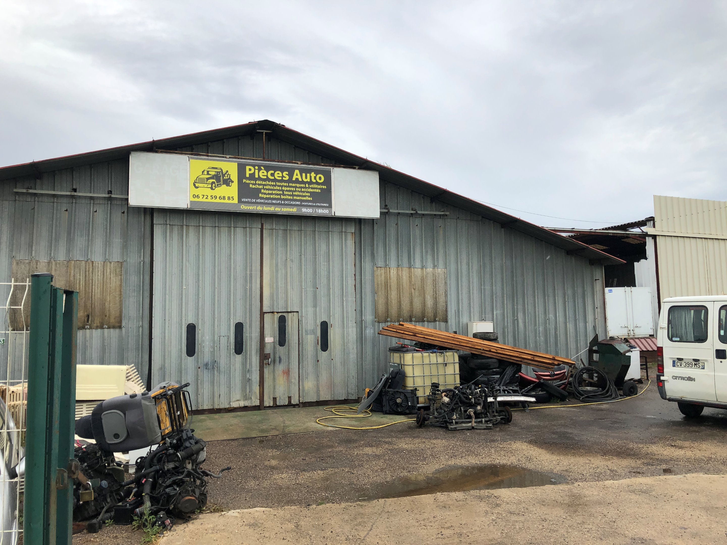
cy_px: 272
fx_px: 588
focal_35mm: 28
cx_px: 364
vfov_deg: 49.7
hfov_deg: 63.4
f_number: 1.8
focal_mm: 4
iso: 20
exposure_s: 1/1453
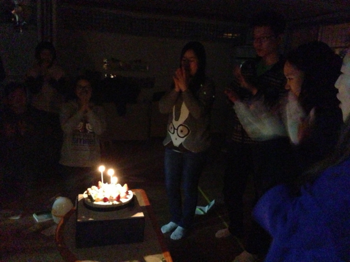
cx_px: 175
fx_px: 334
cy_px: 131
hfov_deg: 55.4
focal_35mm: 33
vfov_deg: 42.9
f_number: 2.4
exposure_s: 1/15
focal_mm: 4.13
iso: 3200
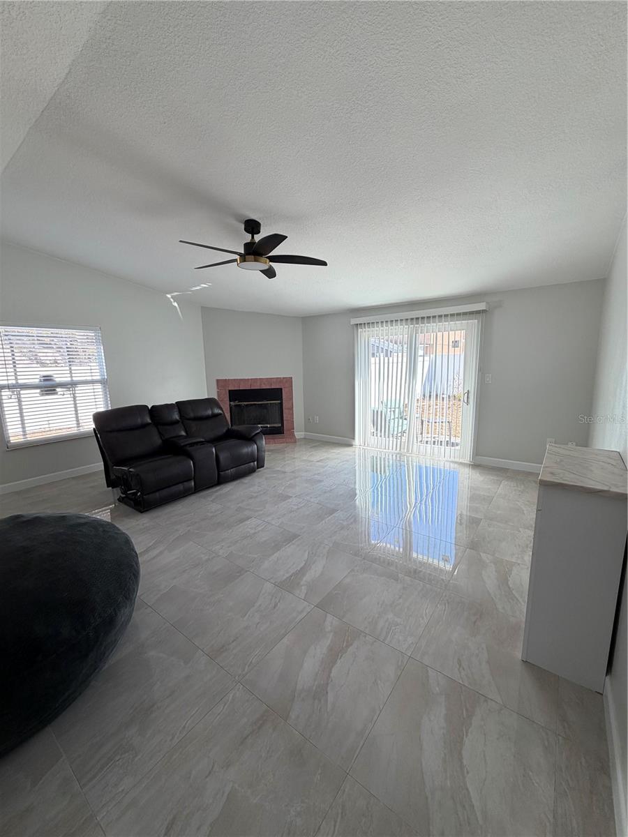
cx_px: 314
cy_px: 418
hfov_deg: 85.7
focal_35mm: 14
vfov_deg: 102.1
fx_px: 339
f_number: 2.2
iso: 64
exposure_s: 1/121
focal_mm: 2.22
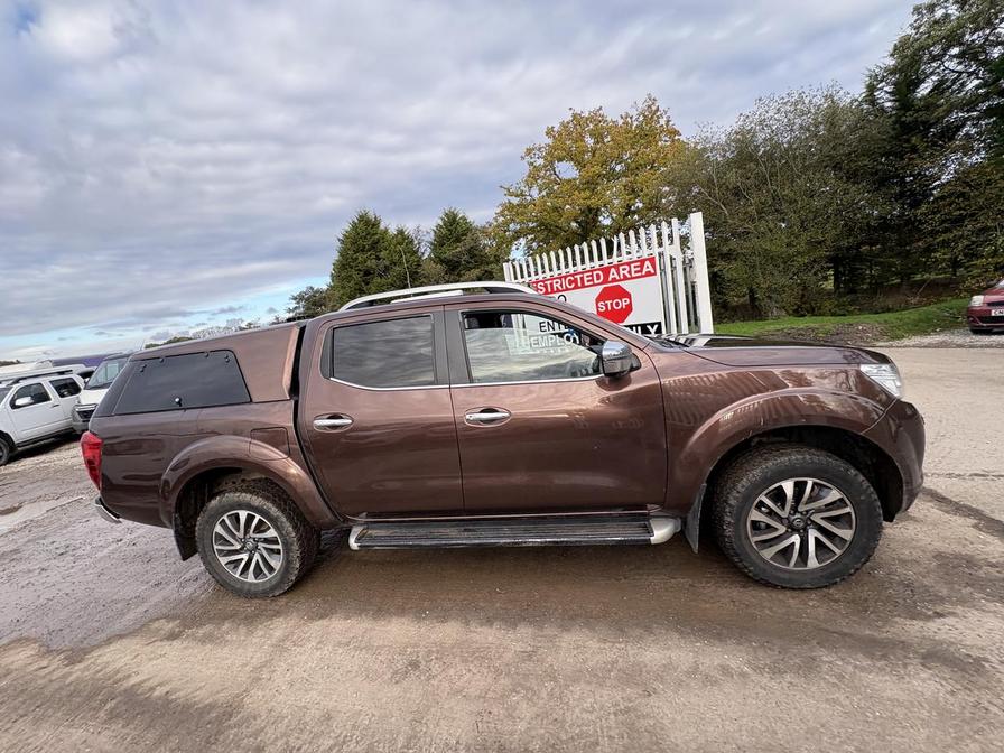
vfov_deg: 85.7
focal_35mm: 14
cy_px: 376
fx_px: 406
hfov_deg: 102.1
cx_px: 502
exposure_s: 1/203
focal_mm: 2.22
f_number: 2.2
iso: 50
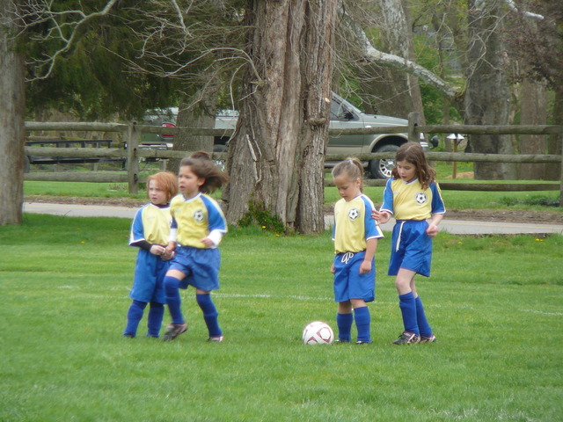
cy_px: 211
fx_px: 5692
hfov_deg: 5.7
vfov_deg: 4.2
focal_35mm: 350
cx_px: 282
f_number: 4.2
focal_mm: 52
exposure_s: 1/125
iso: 80
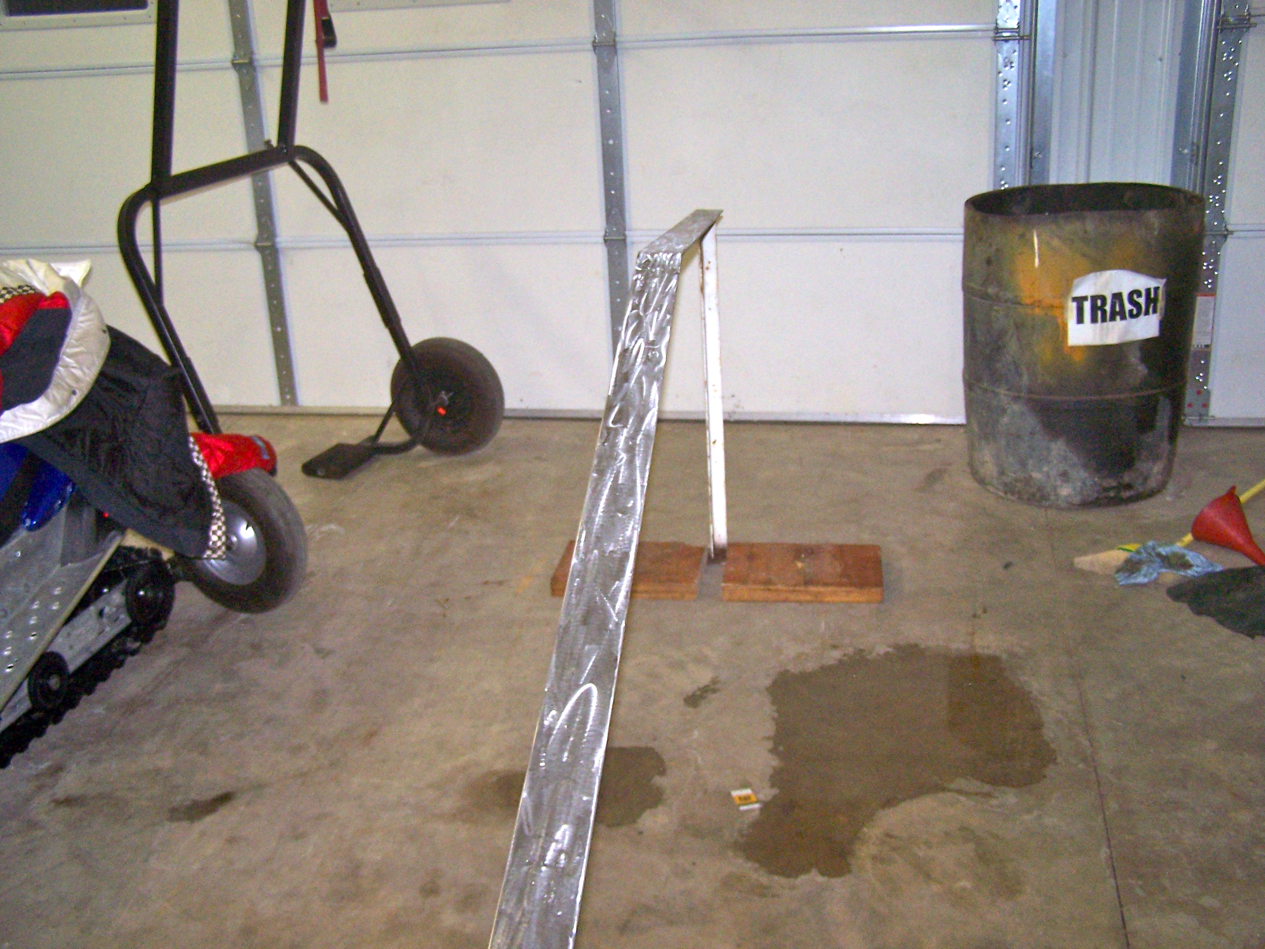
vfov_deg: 37.7
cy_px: 474
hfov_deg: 49.0
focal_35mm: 38
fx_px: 1389
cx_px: 632
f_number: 2.8
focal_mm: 6.3
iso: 140
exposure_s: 1/60
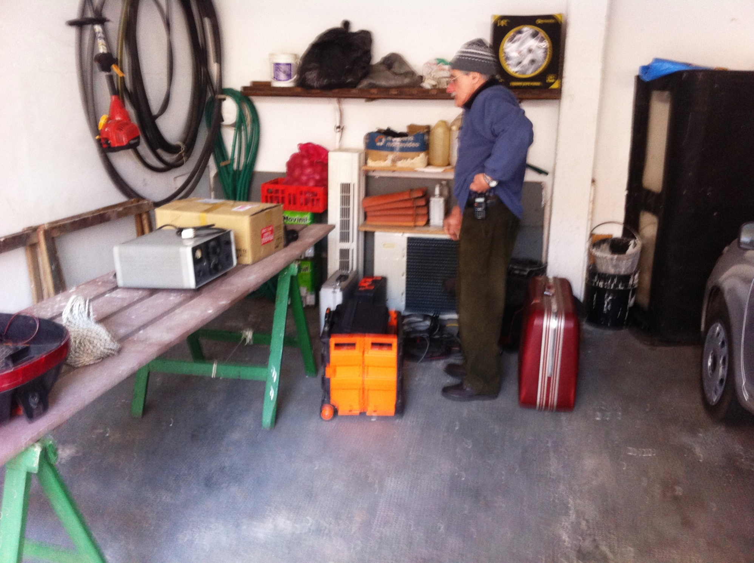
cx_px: 377
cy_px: 282
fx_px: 761
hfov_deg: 52.7
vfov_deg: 40.6
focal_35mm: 35
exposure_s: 1/15
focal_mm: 3.85
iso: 160
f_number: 2.8
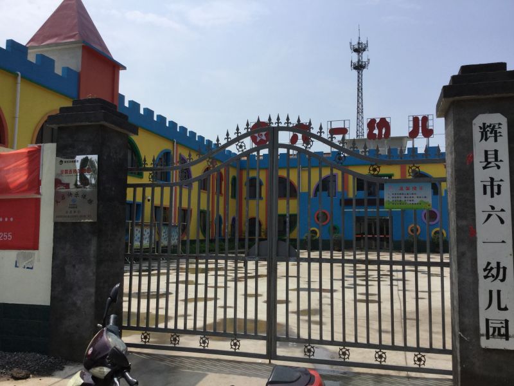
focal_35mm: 31
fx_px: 460
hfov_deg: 58.4
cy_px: 193
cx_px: 257
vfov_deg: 45.4
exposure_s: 1/2632
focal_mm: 3.3
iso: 25
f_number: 2.4
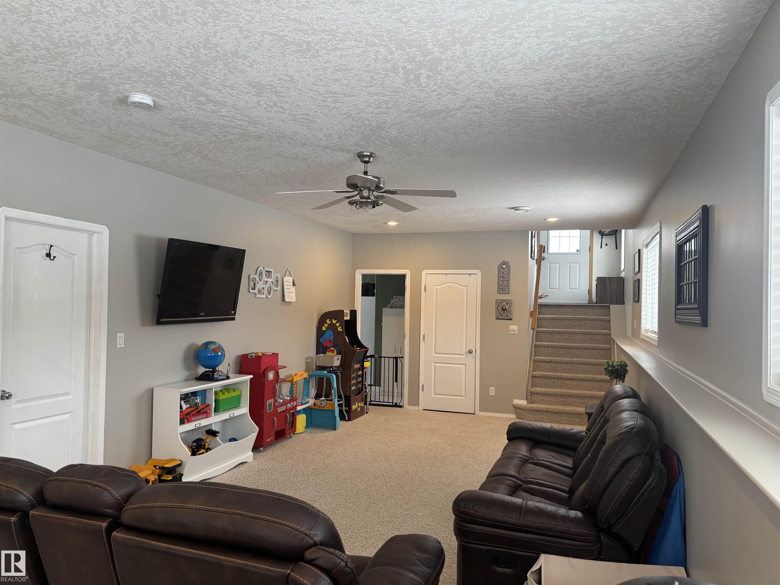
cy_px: 292
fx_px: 586
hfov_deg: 67.3
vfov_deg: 53.1
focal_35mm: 26
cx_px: 390
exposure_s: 1/60
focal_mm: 5.96
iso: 80
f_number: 1.6
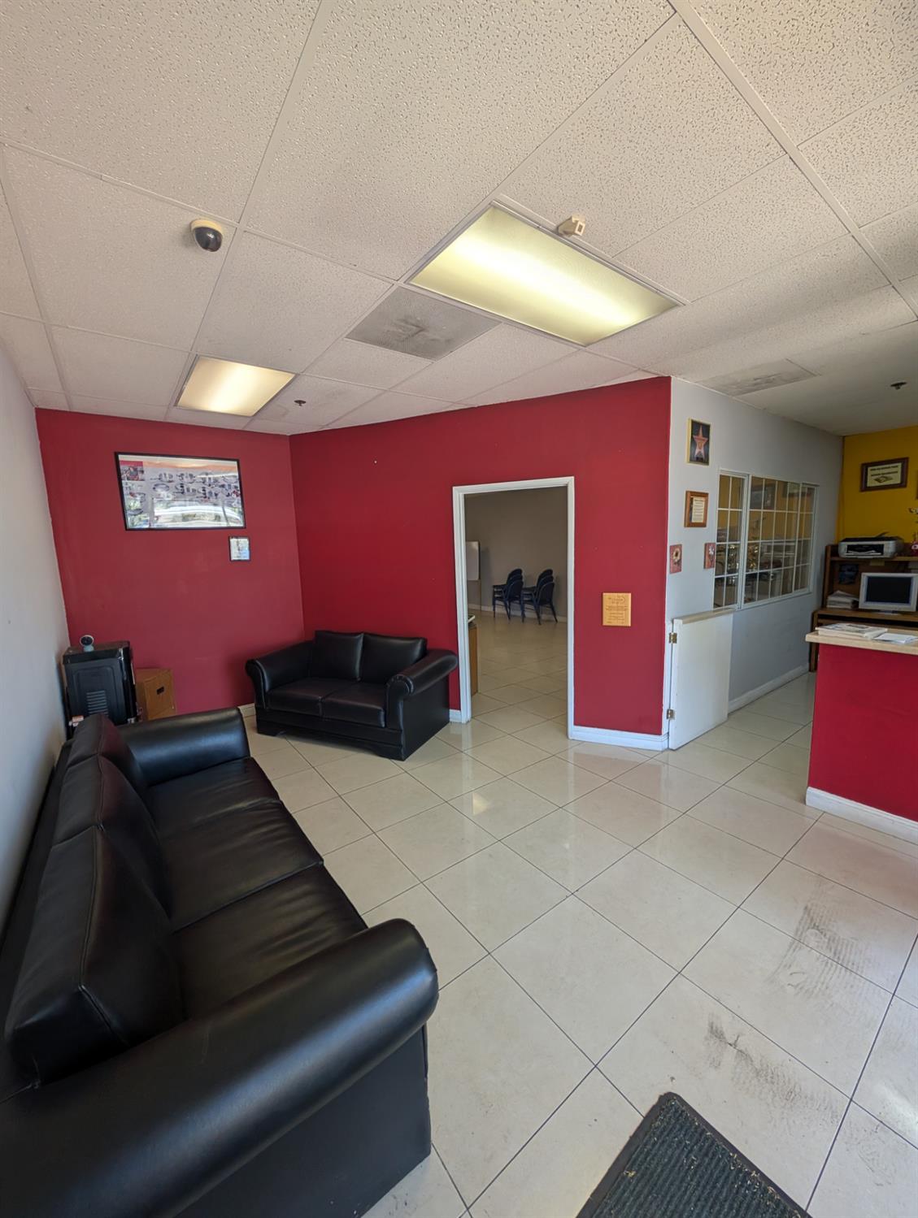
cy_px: 609
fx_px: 423
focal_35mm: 12
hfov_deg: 94.7
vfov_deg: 110.4
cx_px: 459
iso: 107
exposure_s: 1/120
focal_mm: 2.02
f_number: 1.7
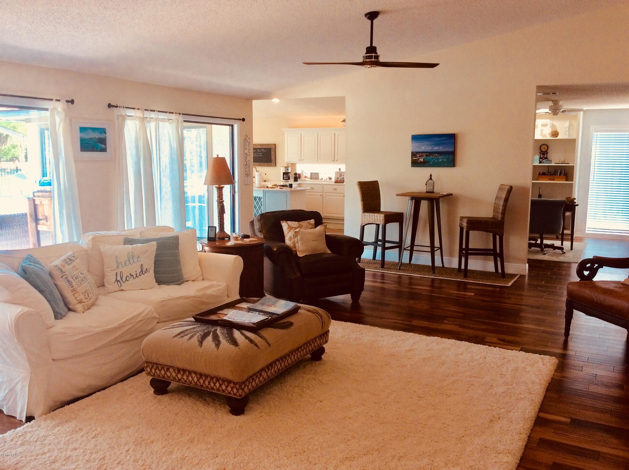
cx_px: 314
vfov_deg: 44.1
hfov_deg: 56.9
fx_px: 581
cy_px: 235
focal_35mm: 32
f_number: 2.4
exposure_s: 1/60
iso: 40
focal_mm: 3.3
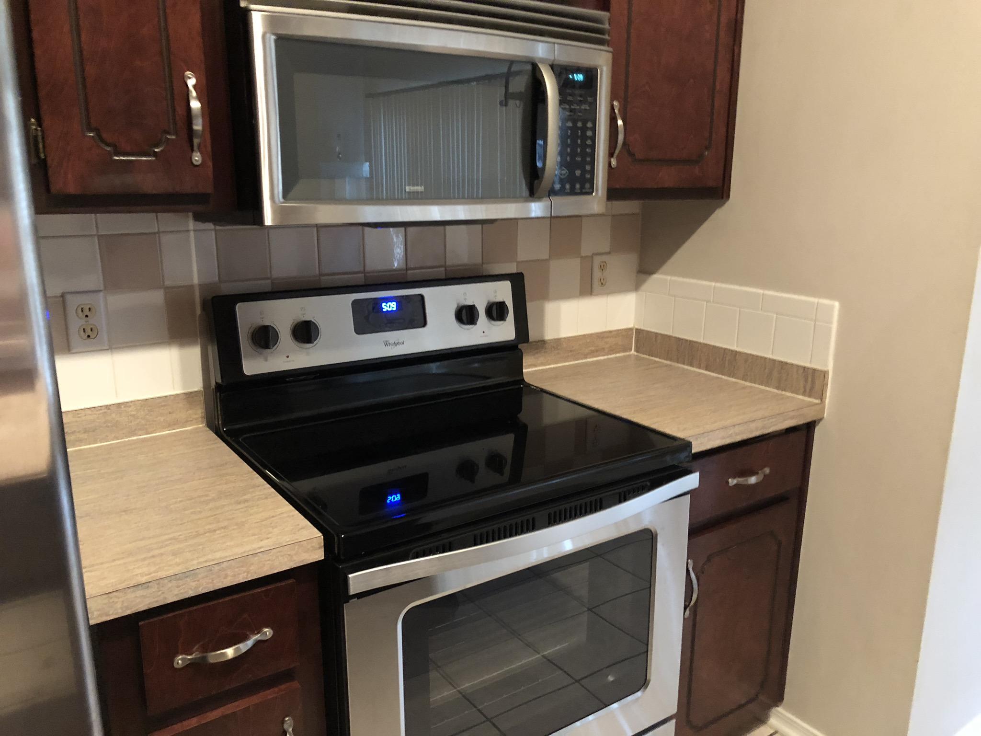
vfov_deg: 49.7
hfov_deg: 63.4
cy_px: 368
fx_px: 794
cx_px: 490
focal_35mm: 28
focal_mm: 4
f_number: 1.8
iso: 125
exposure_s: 1/4
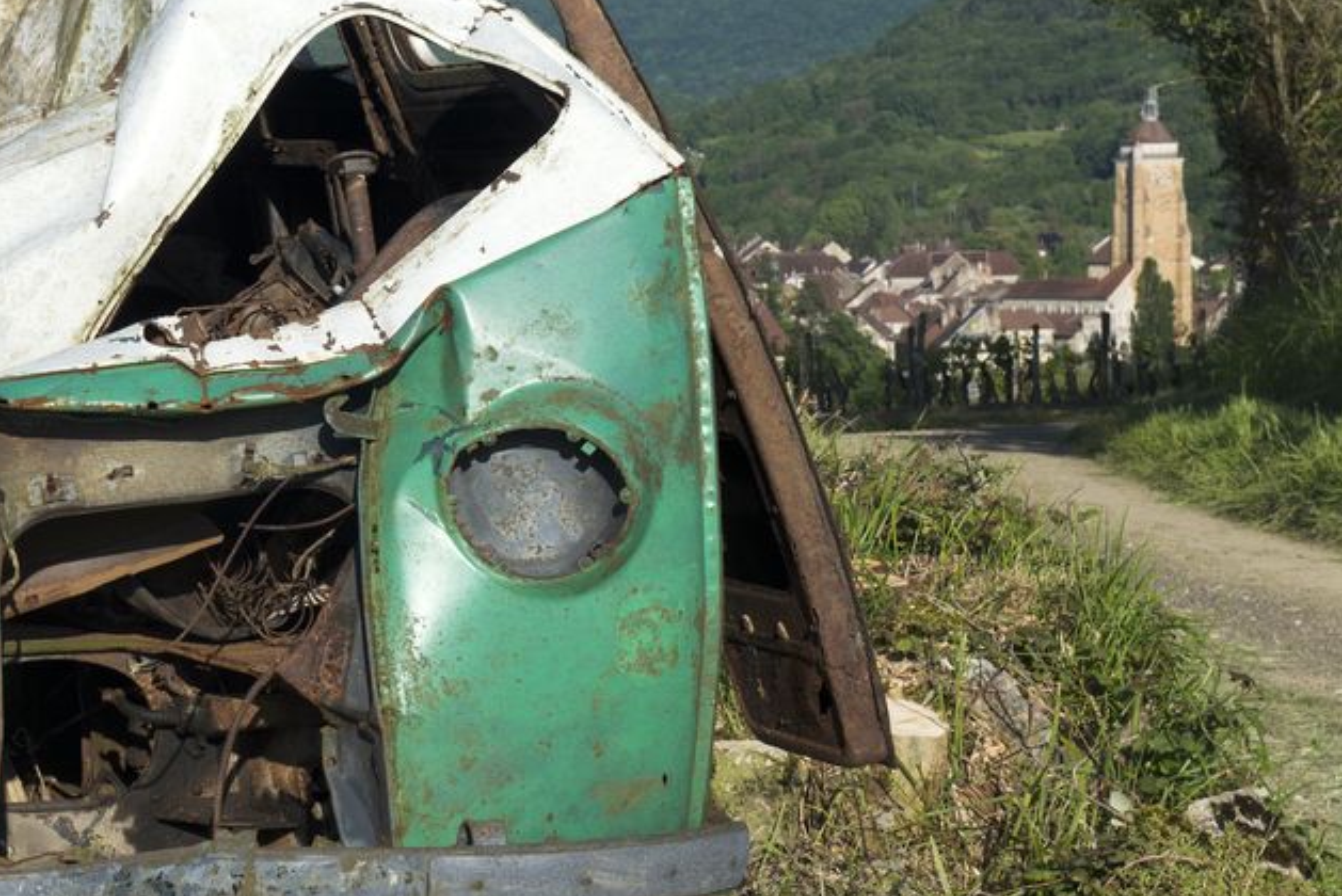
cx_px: 252
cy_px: 324
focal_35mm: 118
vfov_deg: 11.6
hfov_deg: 17.2
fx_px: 4401
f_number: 11
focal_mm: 58
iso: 200
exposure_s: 1/320
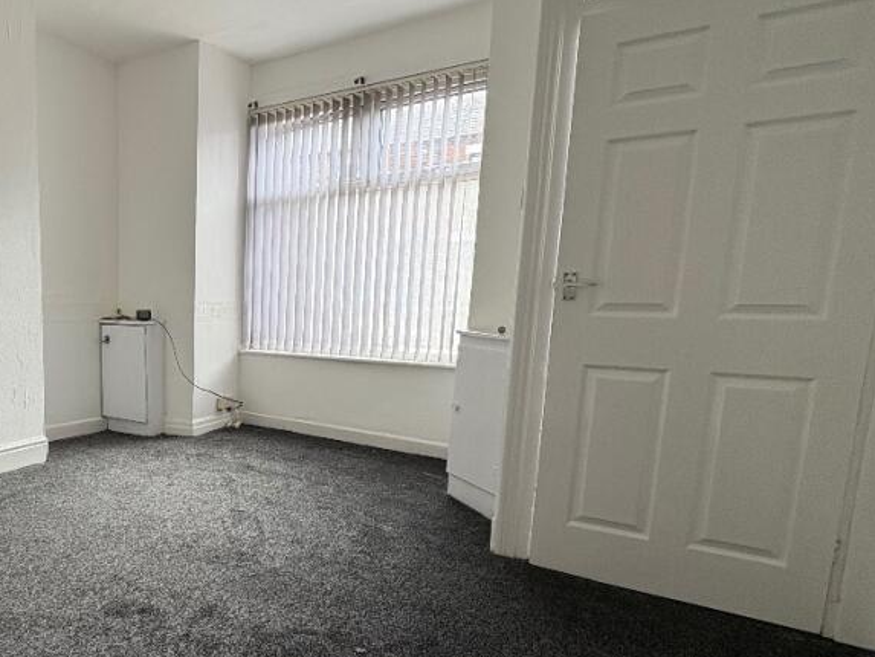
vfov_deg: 54.6
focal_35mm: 25
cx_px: 160
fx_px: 632
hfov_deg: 62.7
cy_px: 387
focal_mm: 2.22
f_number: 2.2
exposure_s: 1/99
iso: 64
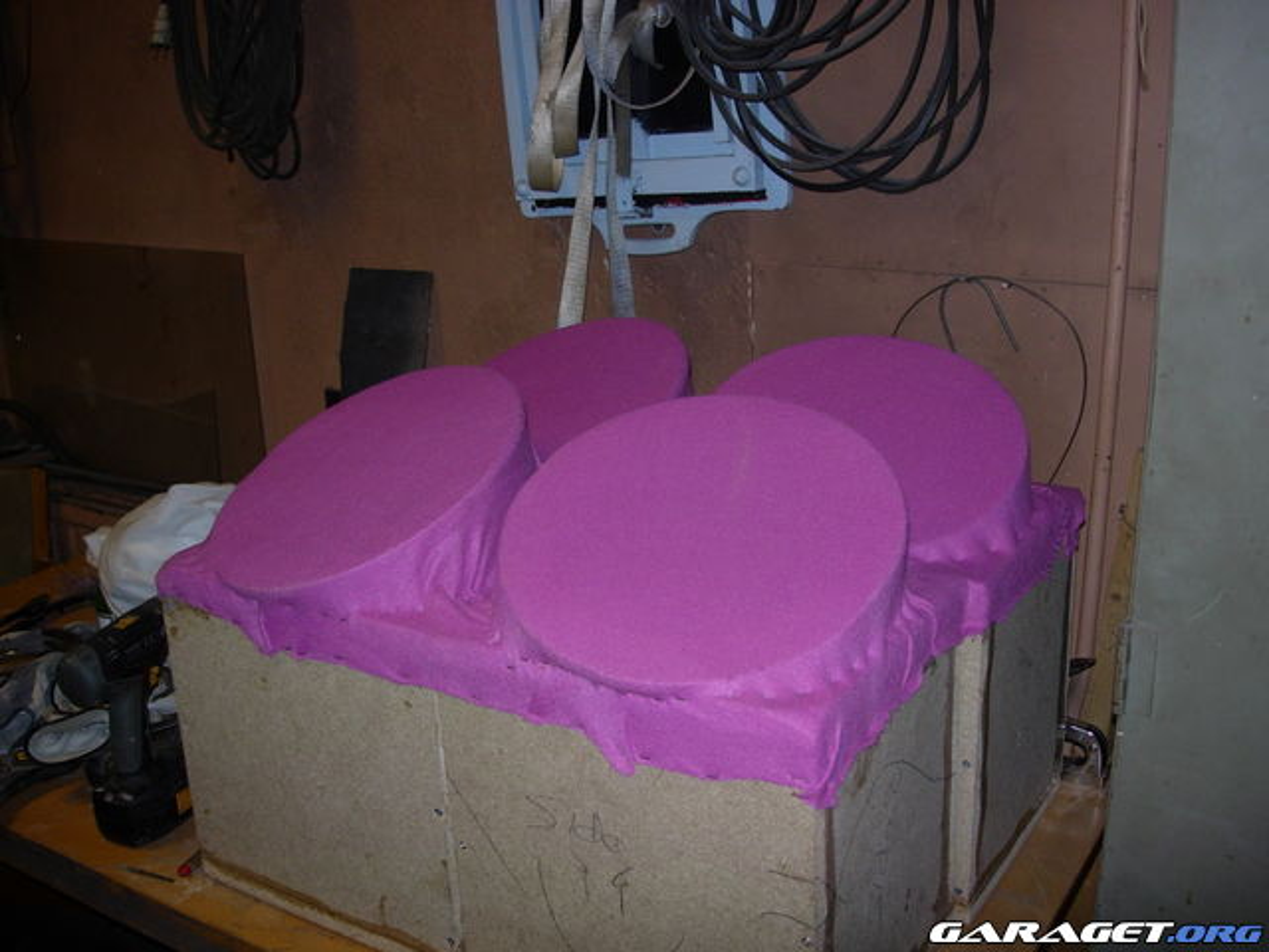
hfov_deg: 49.0
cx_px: 634
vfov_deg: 37.7
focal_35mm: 38
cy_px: 476
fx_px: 1393
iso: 79
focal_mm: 7.8
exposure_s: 1/64
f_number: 2.8
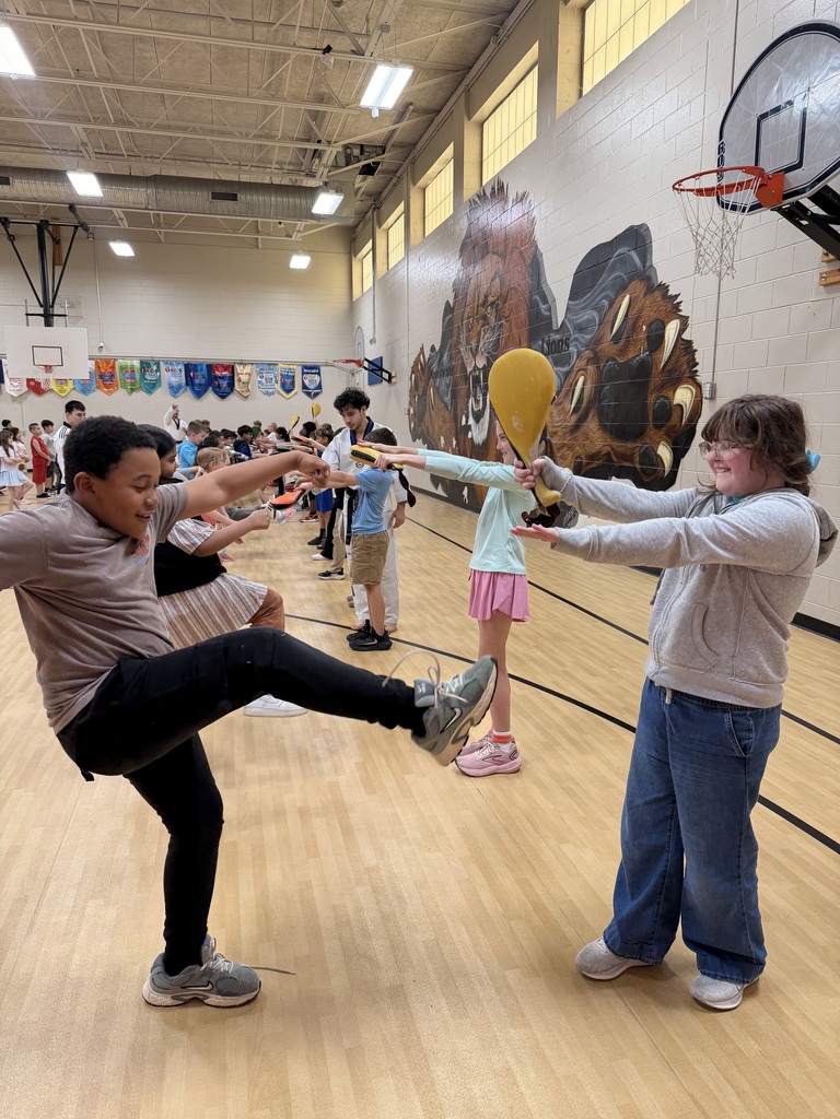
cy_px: 560
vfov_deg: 71.6
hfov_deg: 56.8
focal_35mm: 24
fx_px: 777
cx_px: 420
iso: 125
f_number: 1.78
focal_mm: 6.76
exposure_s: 1/167
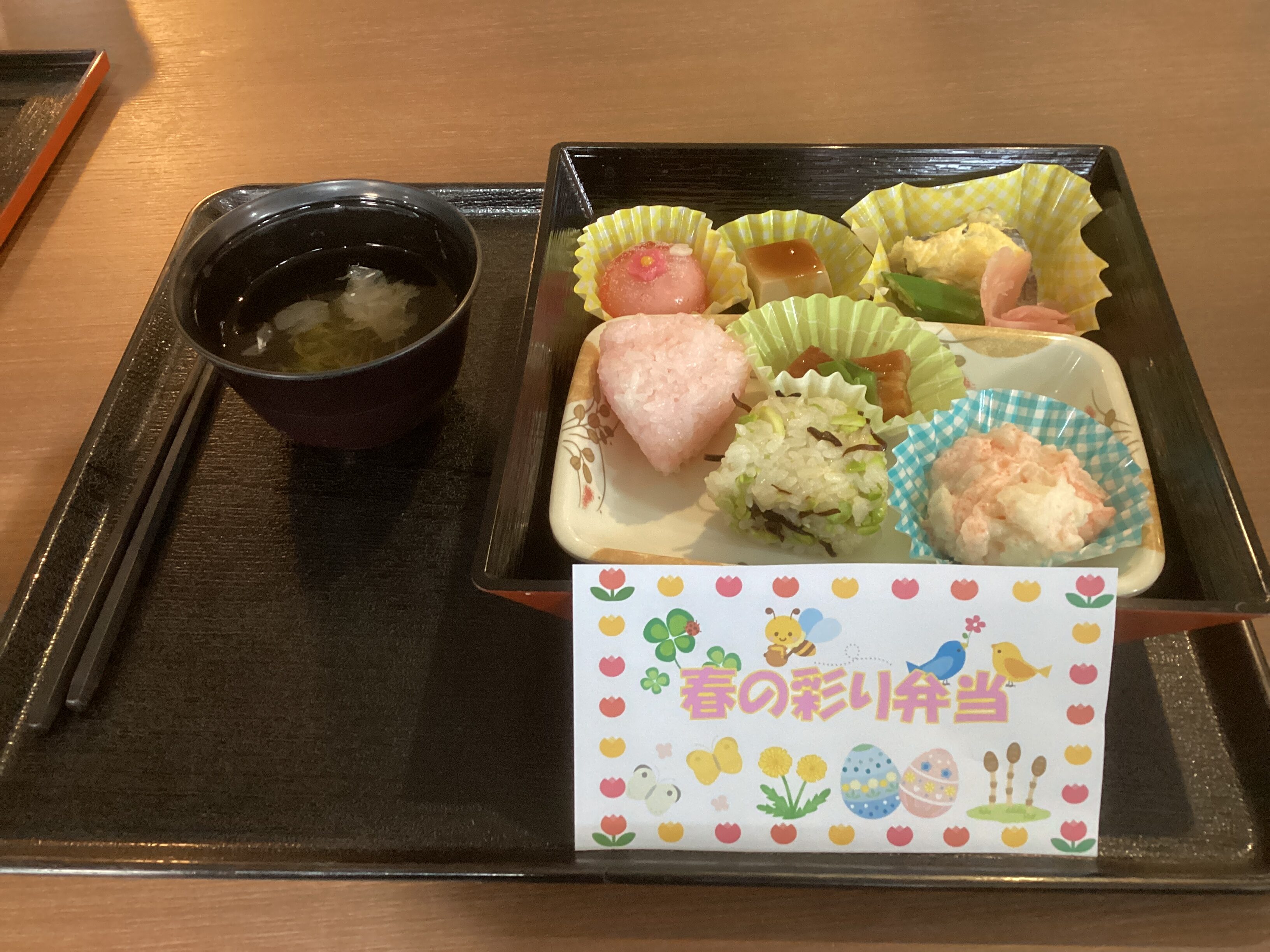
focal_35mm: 31
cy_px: 476
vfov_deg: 45.4
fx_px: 1137
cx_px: 635
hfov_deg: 58.4
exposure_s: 1/33
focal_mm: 3.3
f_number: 2.4
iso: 320
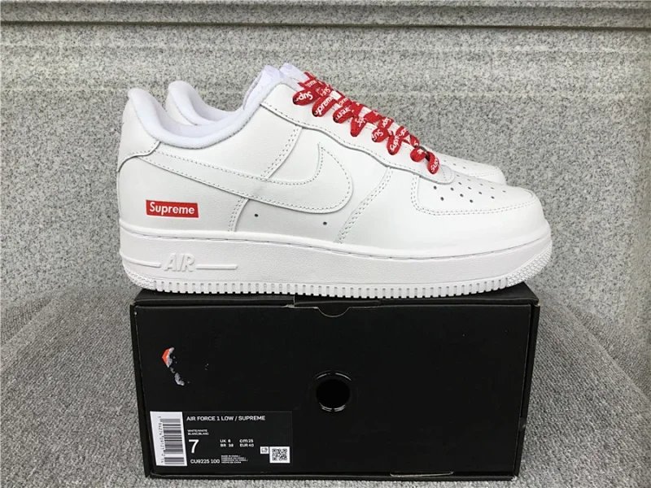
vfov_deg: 45.4
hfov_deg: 58.4
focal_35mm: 31
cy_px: 244
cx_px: 326
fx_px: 583
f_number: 2.4
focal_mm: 3.3
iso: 25
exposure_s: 1/119
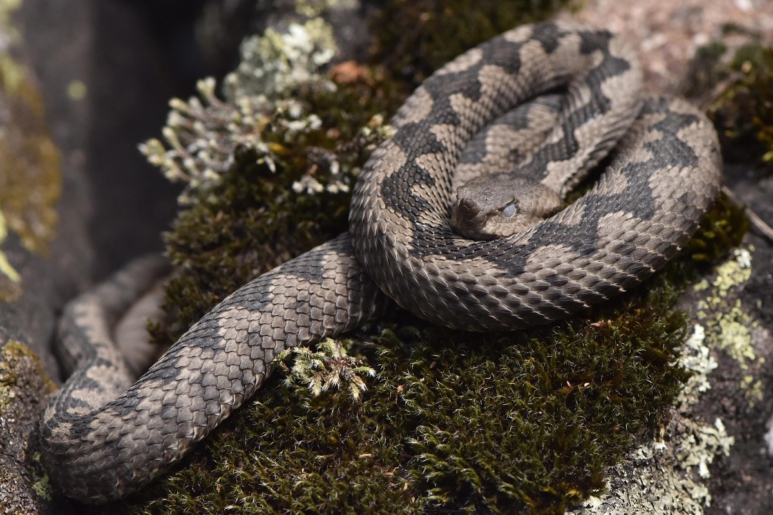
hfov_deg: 13.7
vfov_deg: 9.1
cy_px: 258
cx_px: 386
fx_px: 3221
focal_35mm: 150
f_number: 8
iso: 640
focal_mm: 150
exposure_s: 1/1000
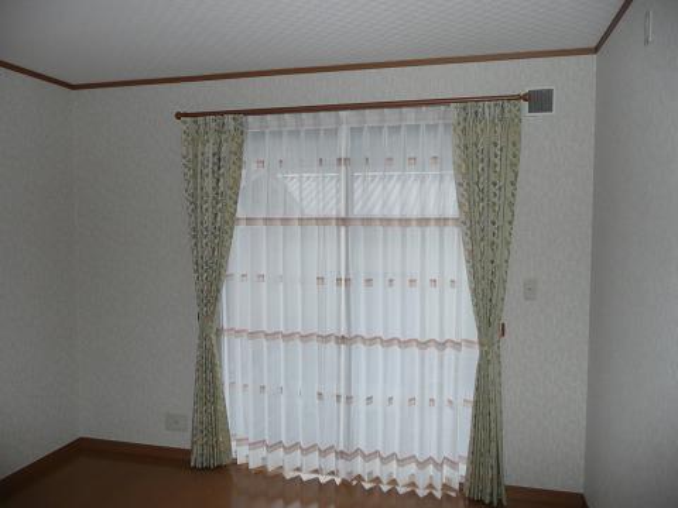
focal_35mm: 28
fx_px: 548
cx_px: 339
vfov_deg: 49.7
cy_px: 254
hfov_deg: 63.4
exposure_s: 1/30
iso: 200
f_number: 3.3
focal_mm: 4.6
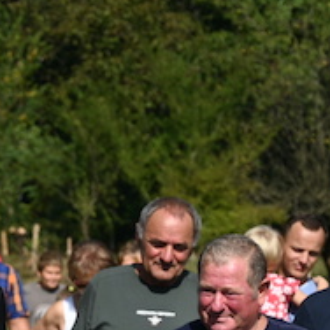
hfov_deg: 5.3
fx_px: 3495
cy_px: 509
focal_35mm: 324
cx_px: -209
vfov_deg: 5.4
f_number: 6.3
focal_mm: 70
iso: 100
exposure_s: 1/640
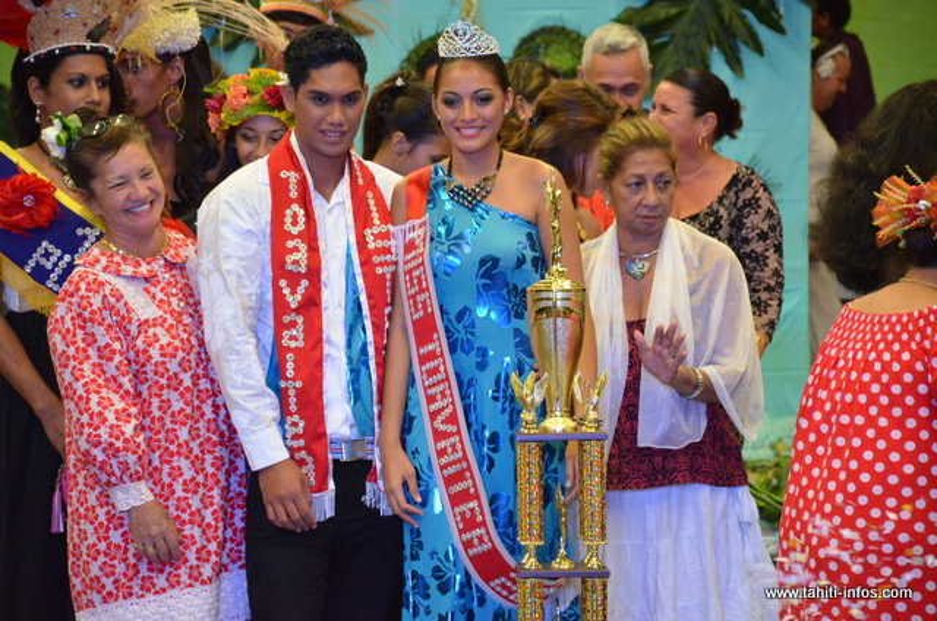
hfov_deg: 11.8
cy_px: 310
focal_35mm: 174
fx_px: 4520
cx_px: 468
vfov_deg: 7.9
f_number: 7.1
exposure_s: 1/160
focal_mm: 116
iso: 5000
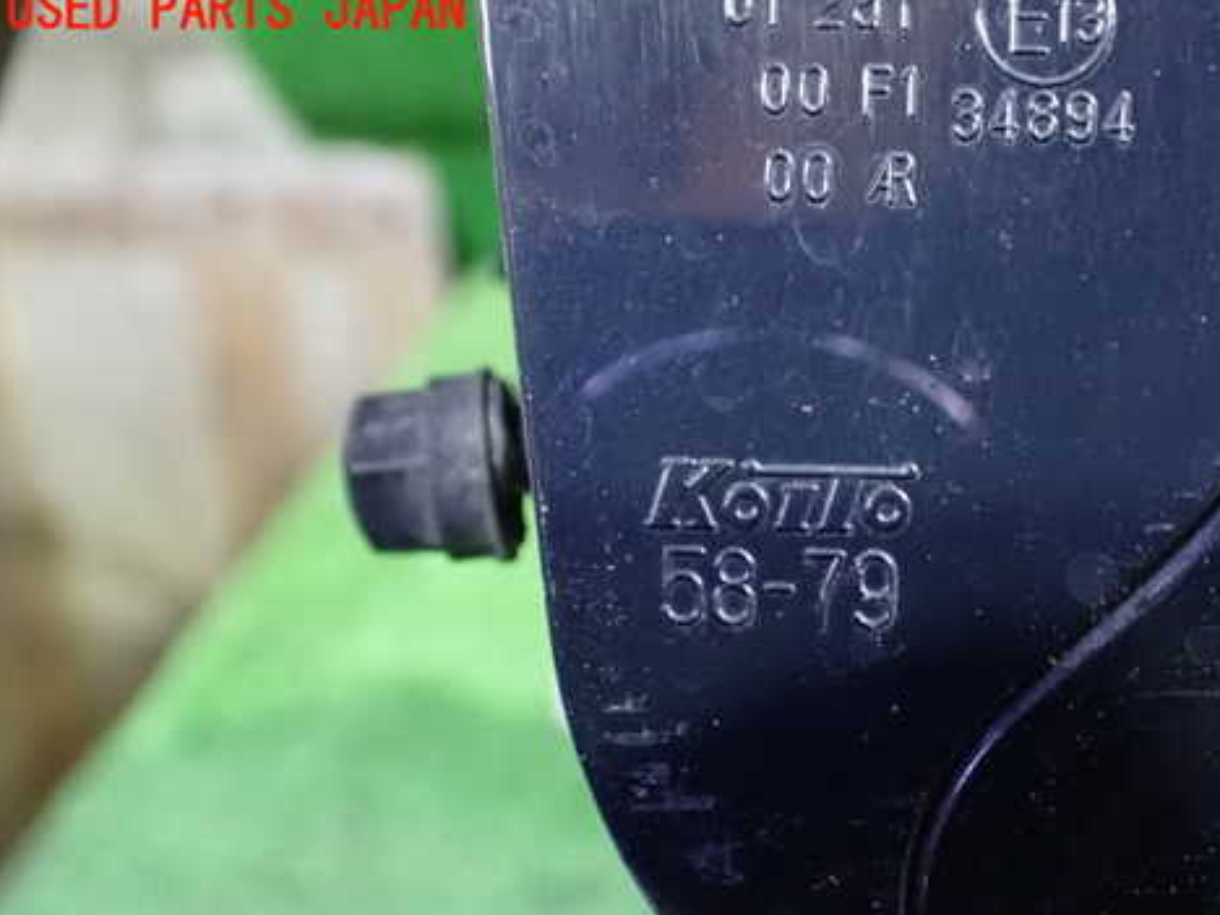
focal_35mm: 41
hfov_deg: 45.3
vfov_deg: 35.0
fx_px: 1445
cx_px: 774
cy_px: 566
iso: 1600
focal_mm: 5.79
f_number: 2.4
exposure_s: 1/30
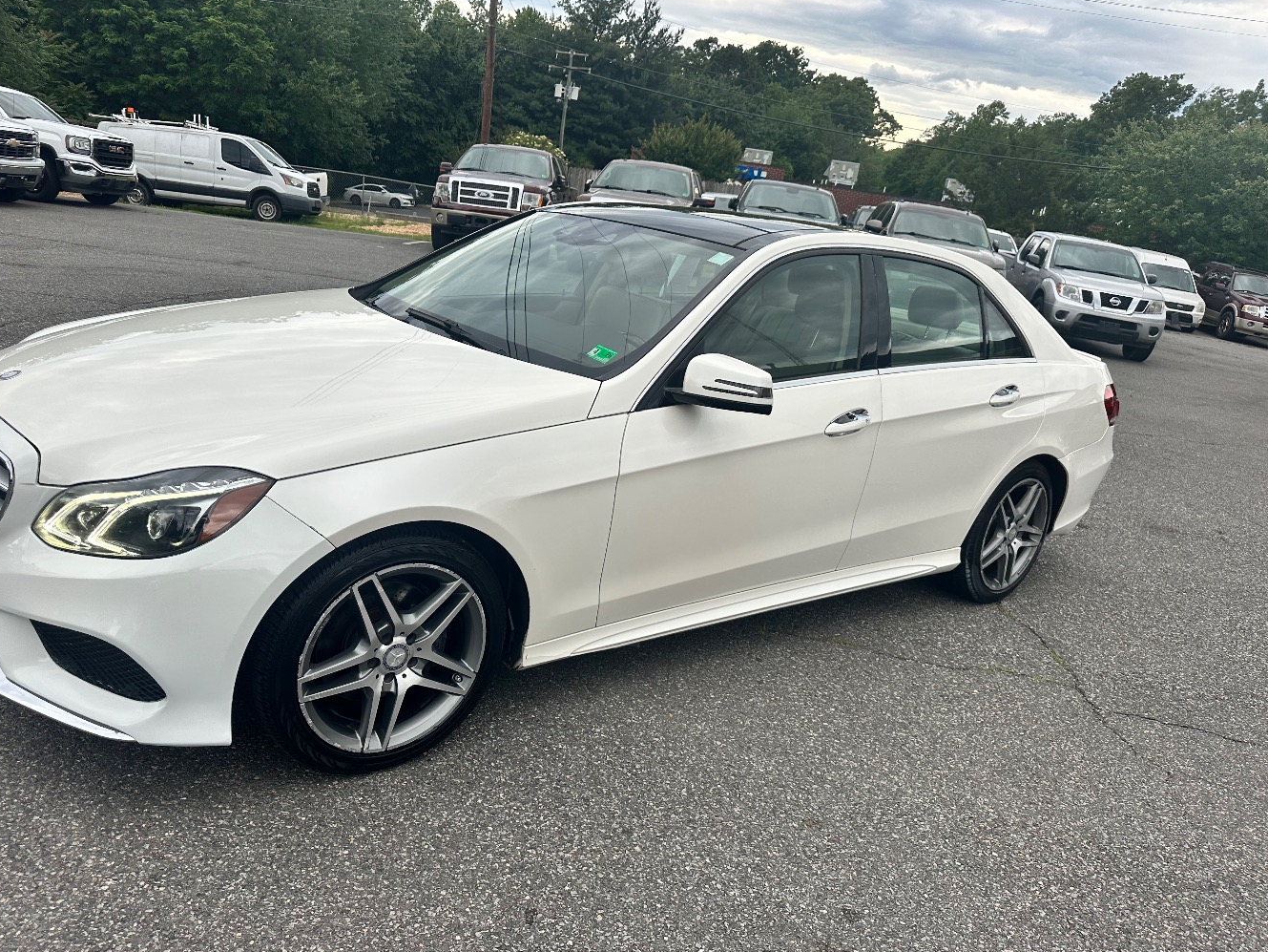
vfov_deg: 53.0
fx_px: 952
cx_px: 582
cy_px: 507
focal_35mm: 26
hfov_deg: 67.2
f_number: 1.78
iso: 100
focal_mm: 6.86
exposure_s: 1/750
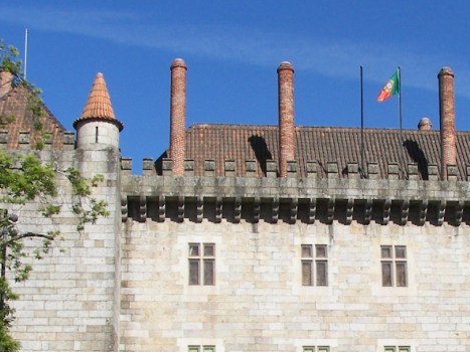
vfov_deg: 18.4
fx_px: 1072
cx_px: 353
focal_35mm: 79
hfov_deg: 24.4
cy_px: 305
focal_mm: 6
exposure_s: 1/640
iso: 50
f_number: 4
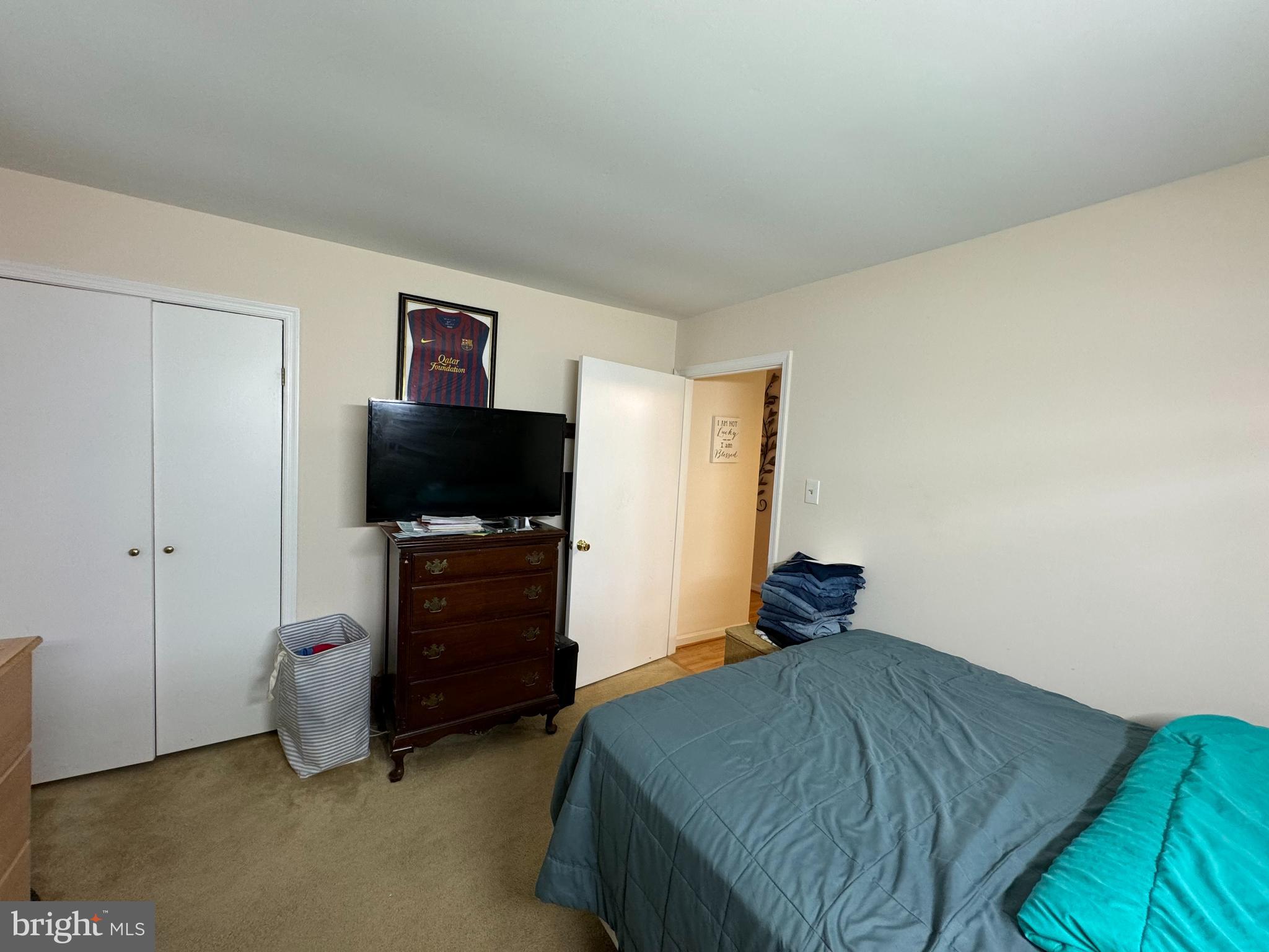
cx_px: 634
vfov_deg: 85.7
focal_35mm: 14
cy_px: 476
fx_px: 513
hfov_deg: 102.1
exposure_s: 1/60
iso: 200
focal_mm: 2.22
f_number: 2.2
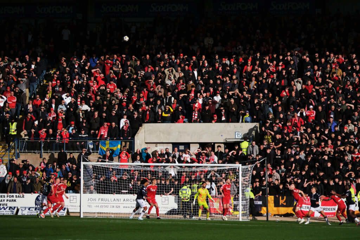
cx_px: 180
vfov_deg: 6.1
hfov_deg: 9.1
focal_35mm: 225
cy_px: 120
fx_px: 2250
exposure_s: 1/1600
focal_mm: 150
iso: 250
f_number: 5.6
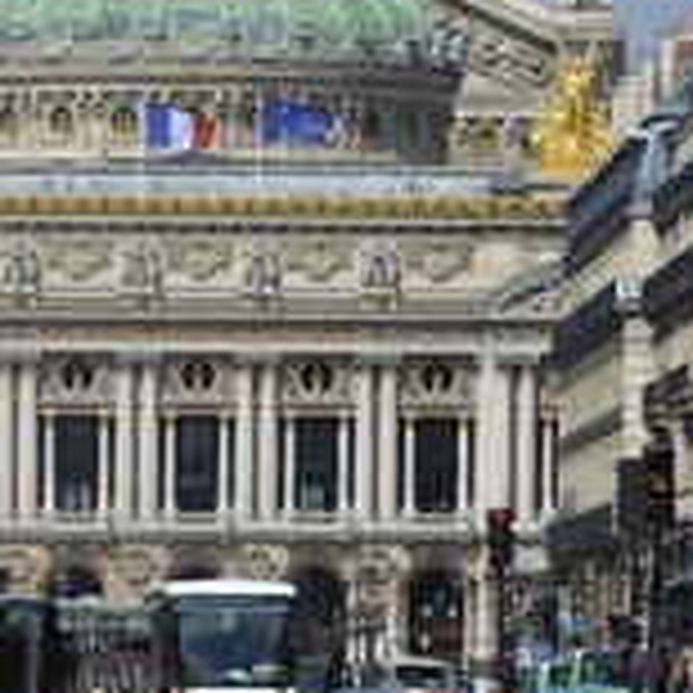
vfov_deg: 3.8
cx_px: 549
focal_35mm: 463
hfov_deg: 3.8
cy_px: 274
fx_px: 10487
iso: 200
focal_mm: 200
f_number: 14
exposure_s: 1/200
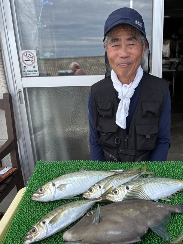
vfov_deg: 53.6
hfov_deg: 41.5
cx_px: 112
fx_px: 240
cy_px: 145
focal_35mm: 34
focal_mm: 5.96
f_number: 1.6
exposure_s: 1/1295
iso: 50
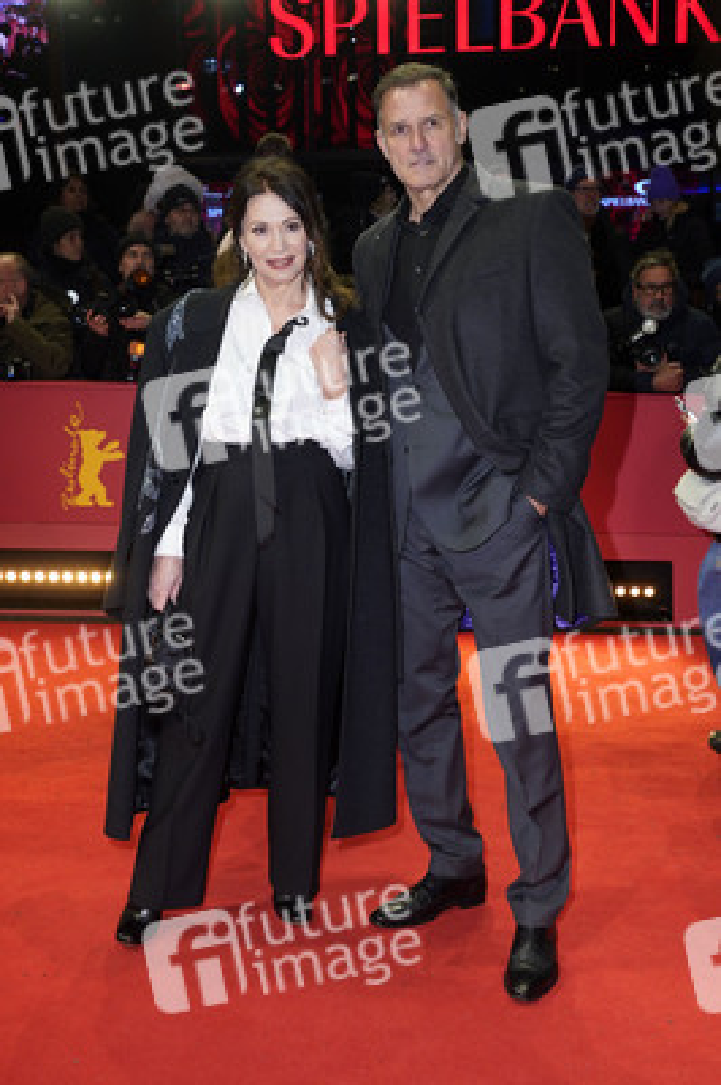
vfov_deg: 51.9
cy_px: 542
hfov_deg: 35.9
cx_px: 360
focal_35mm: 37
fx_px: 1113
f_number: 5.6
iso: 800
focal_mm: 37
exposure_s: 1/160
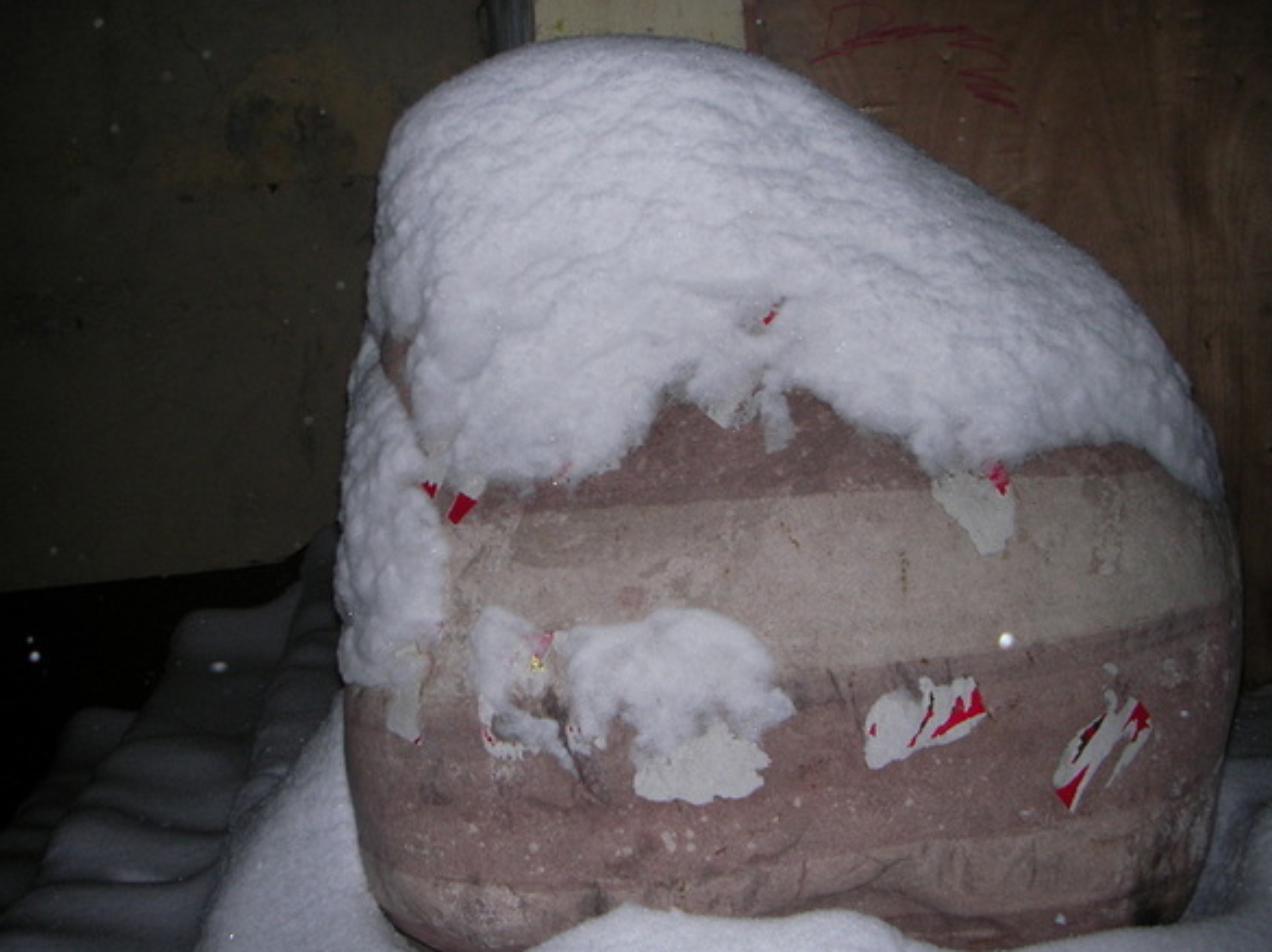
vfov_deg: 36.8
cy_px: 478
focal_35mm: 39
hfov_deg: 47.9
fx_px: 1432
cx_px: 650
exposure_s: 1/30
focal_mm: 6.3
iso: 100
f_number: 3.3
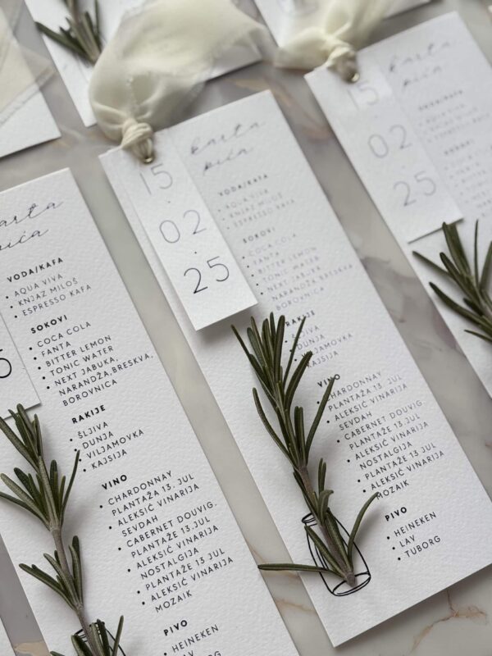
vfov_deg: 36.8
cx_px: 246
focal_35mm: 52
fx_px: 985
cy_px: 328
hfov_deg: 28.0
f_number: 1.6
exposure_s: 1/183
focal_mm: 5.96
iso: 32
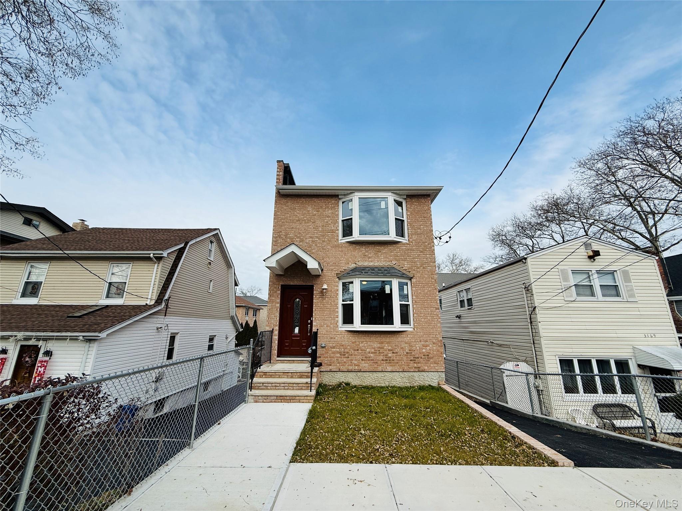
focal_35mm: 14
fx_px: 276
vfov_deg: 85.7
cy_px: 256
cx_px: 341
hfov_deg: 102.1
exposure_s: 1/1534
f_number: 2.2
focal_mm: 2.22
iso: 50
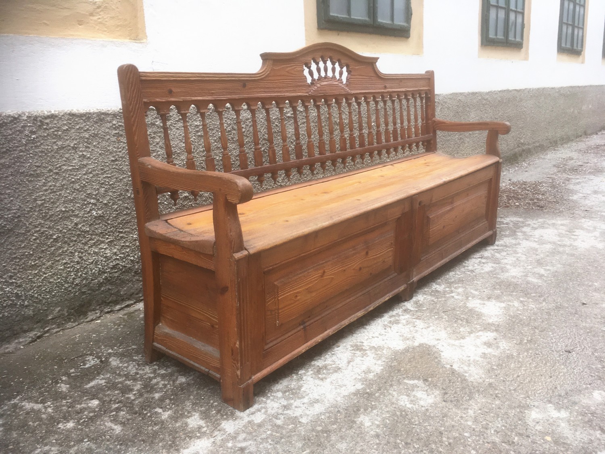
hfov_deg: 61.7
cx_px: 302
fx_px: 507
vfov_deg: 48.2
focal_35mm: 29
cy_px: 227
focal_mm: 4.15
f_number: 2.2
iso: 40
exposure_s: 1/100
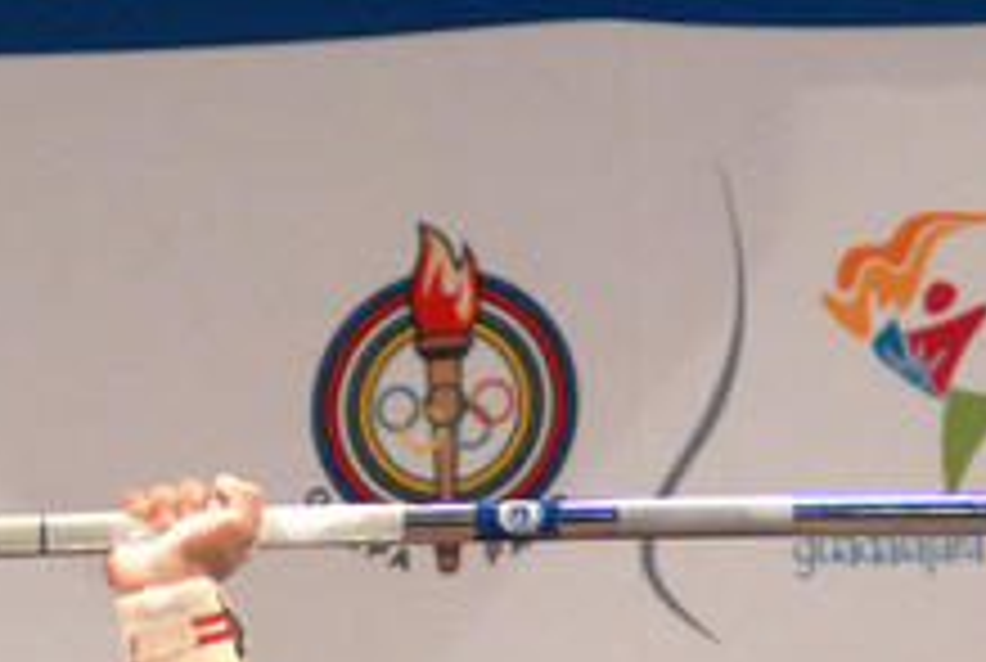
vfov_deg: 4.2
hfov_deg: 6.2
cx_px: 738
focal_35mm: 329
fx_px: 9029
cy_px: 685
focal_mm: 80
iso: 800
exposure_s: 1/250
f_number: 2.8
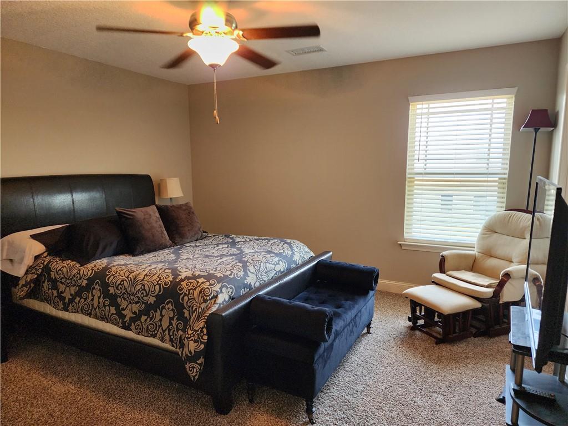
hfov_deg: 73.9
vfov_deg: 58.9
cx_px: 284
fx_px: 377
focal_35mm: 23
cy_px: 213
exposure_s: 1/120
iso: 500
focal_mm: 6.4
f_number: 1.8
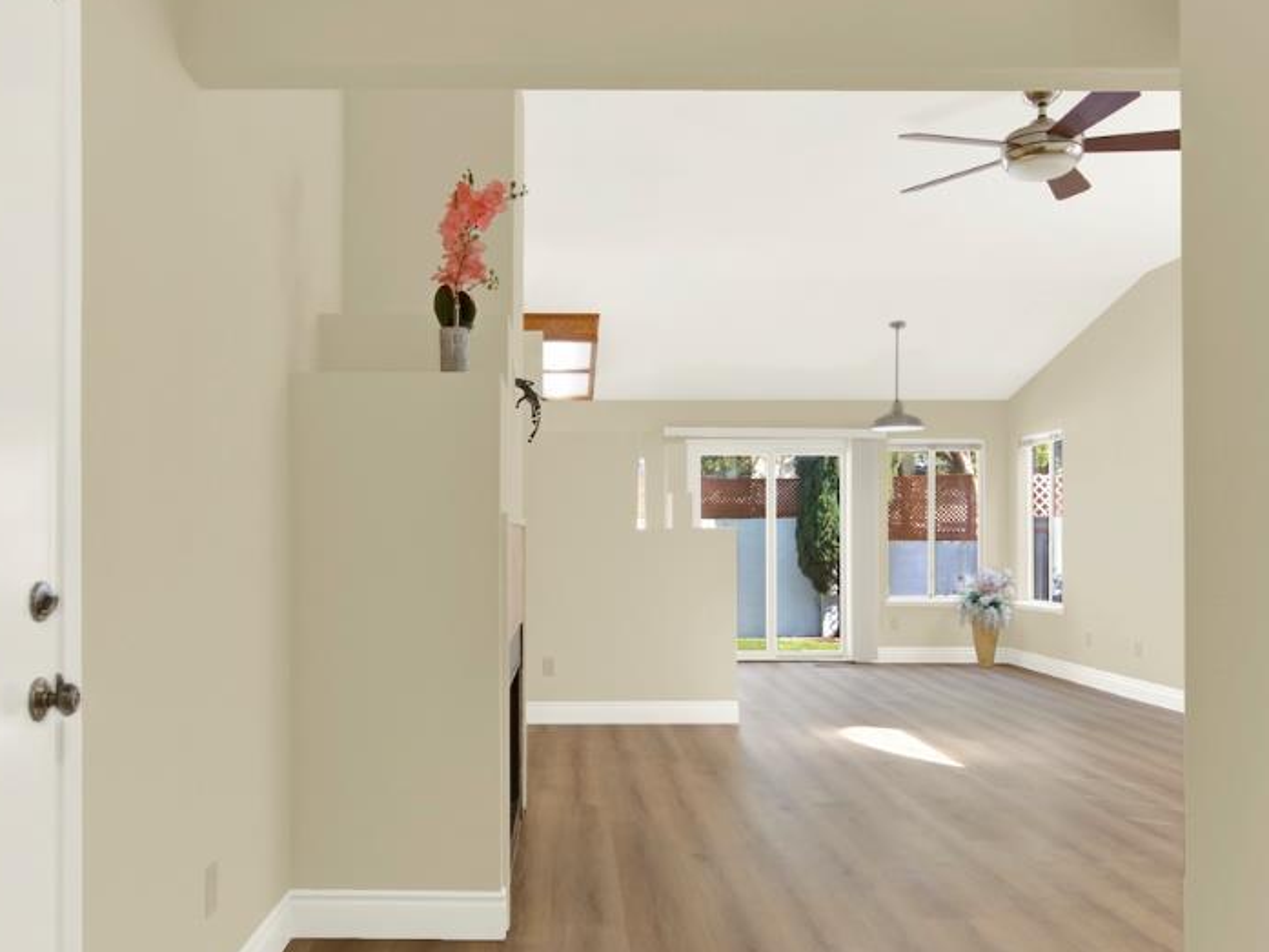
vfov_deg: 48.1
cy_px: 542
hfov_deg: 61.4
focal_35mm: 29
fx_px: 1063
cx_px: 553
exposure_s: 1/6
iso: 100
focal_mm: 14
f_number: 14
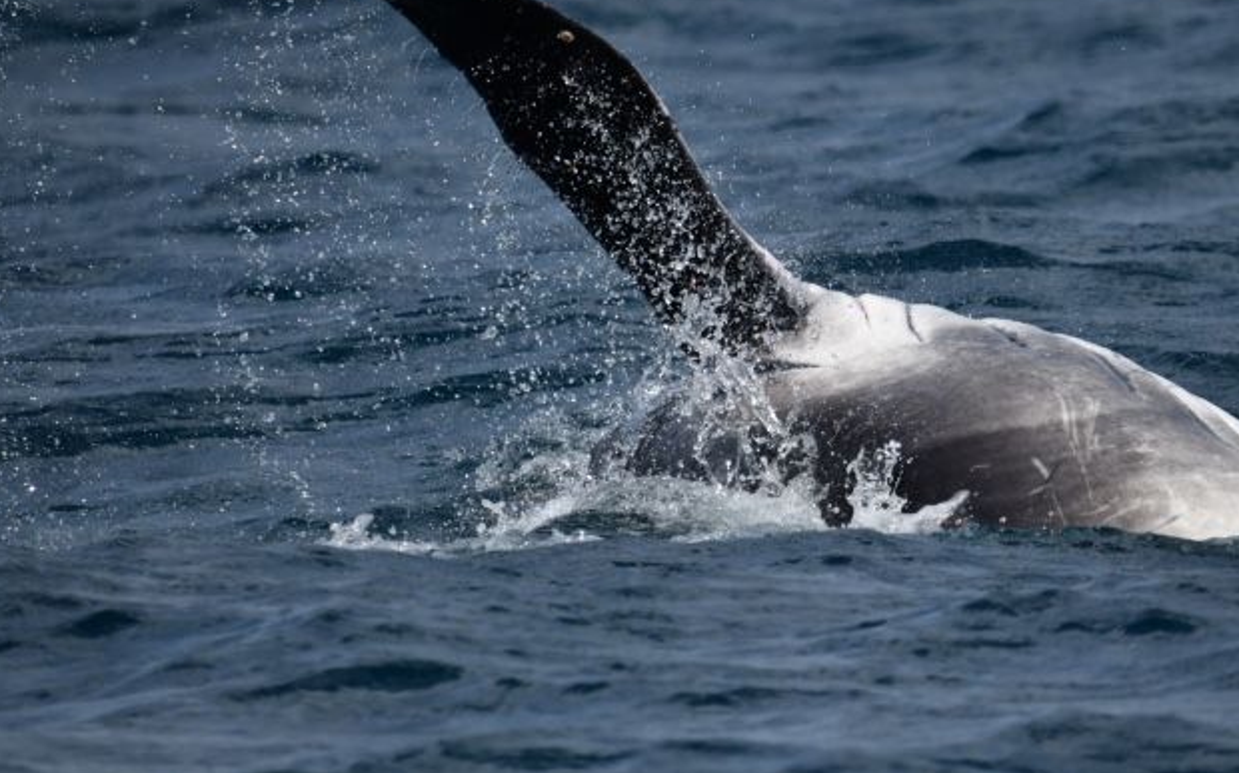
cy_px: 247
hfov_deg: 2.7
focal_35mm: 789
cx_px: 711
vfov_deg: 1.7
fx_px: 26632
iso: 720
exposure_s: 1/8000
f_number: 6.3
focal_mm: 600
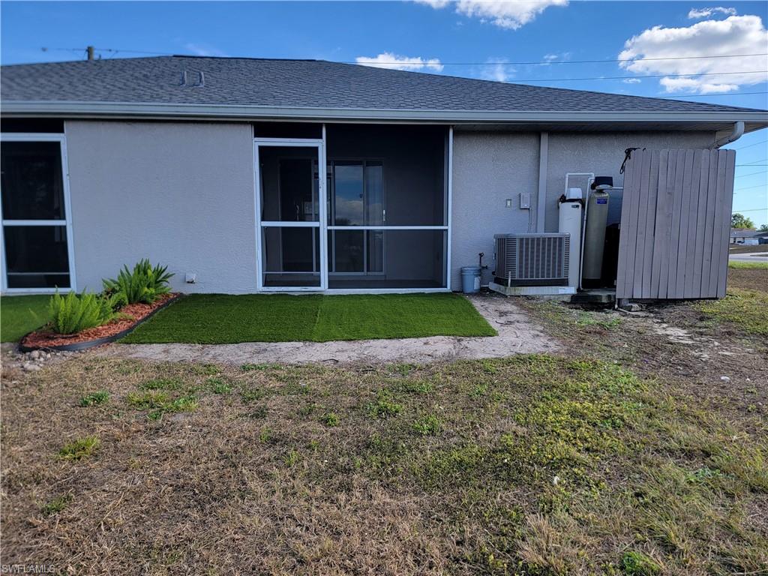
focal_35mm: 24
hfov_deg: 71.6
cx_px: 384
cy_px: 288
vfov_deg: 56.8
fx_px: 532
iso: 16
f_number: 1.8
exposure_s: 1/420
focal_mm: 6.7
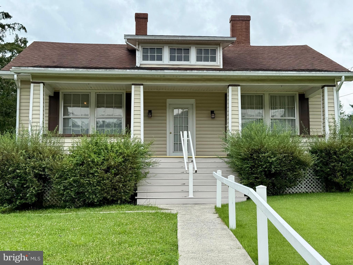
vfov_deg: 30.3
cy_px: 132
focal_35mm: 48
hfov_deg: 39.7
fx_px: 489
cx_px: 176
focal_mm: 6.76
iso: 100
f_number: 1.78
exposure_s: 1/1203
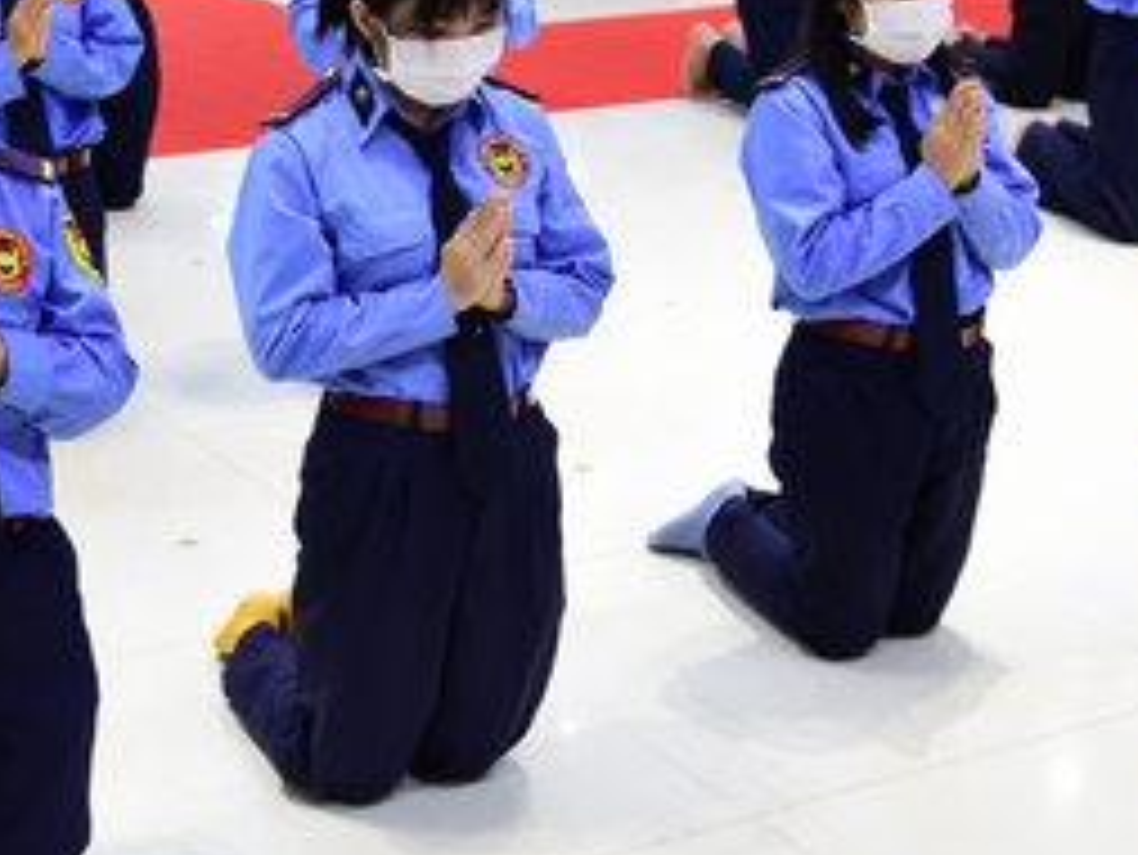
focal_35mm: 79
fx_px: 2598
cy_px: 126
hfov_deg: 24.4
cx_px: 292
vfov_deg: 18.4
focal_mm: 32
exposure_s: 1/60
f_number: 4
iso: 1000
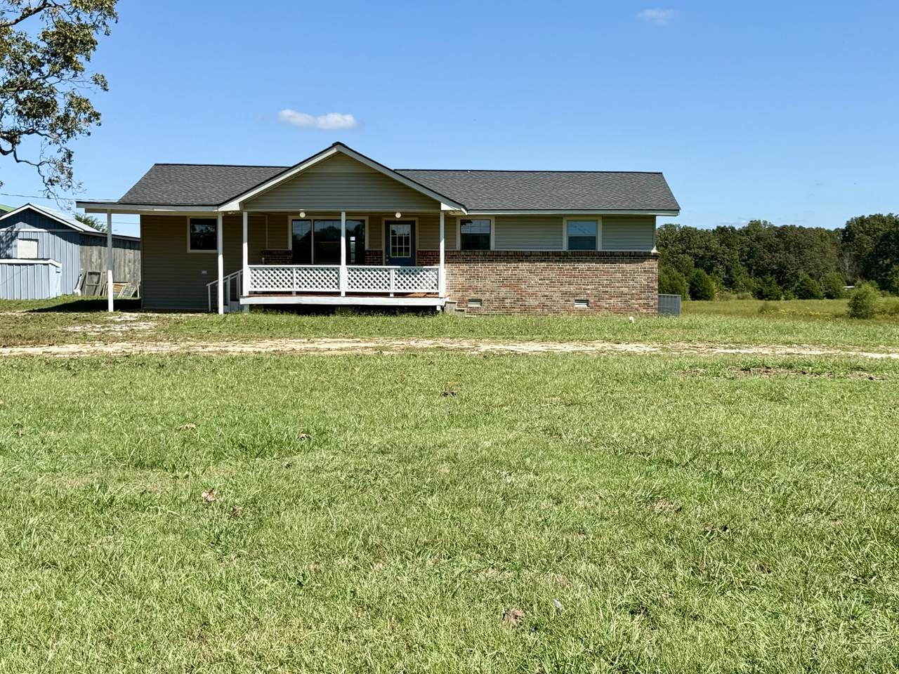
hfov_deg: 39.7
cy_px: 337
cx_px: 450
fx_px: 1247
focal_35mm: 48
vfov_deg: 30.3
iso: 64
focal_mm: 6.76
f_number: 1.78
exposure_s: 1/3891
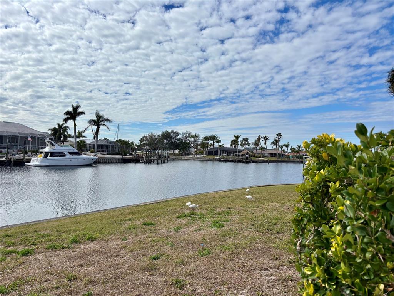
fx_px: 296
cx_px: 197
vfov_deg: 53.1
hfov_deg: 67.3
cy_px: 148
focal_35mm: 26
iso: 50
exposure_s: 1/8333
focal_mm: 5.96
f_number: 1.6
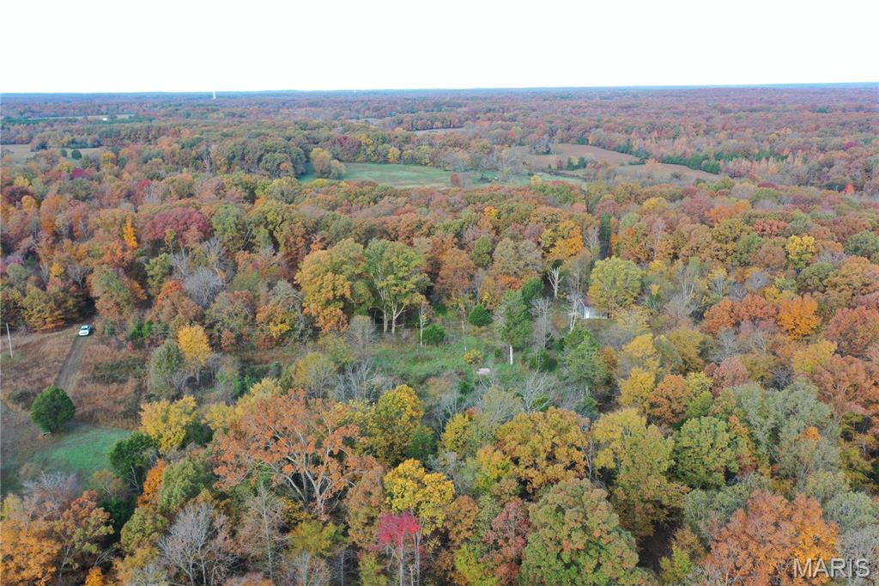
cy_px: 293
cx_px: 440
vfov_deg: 46.4
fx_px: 683
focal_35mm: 28
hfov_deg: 65.5
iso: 100
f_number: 3.5
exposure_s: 1/80
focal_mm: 10.26
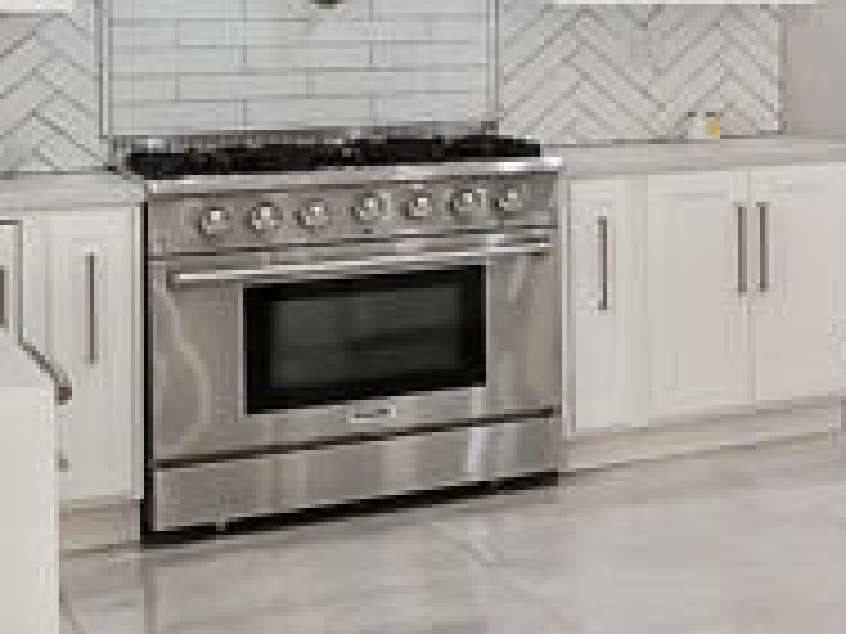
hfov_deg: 14.1
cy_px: -20
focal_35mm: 110
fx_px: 2688
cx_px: 1836
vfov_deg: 13.3
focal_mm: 14
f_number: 10
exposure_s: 1/30
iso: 400
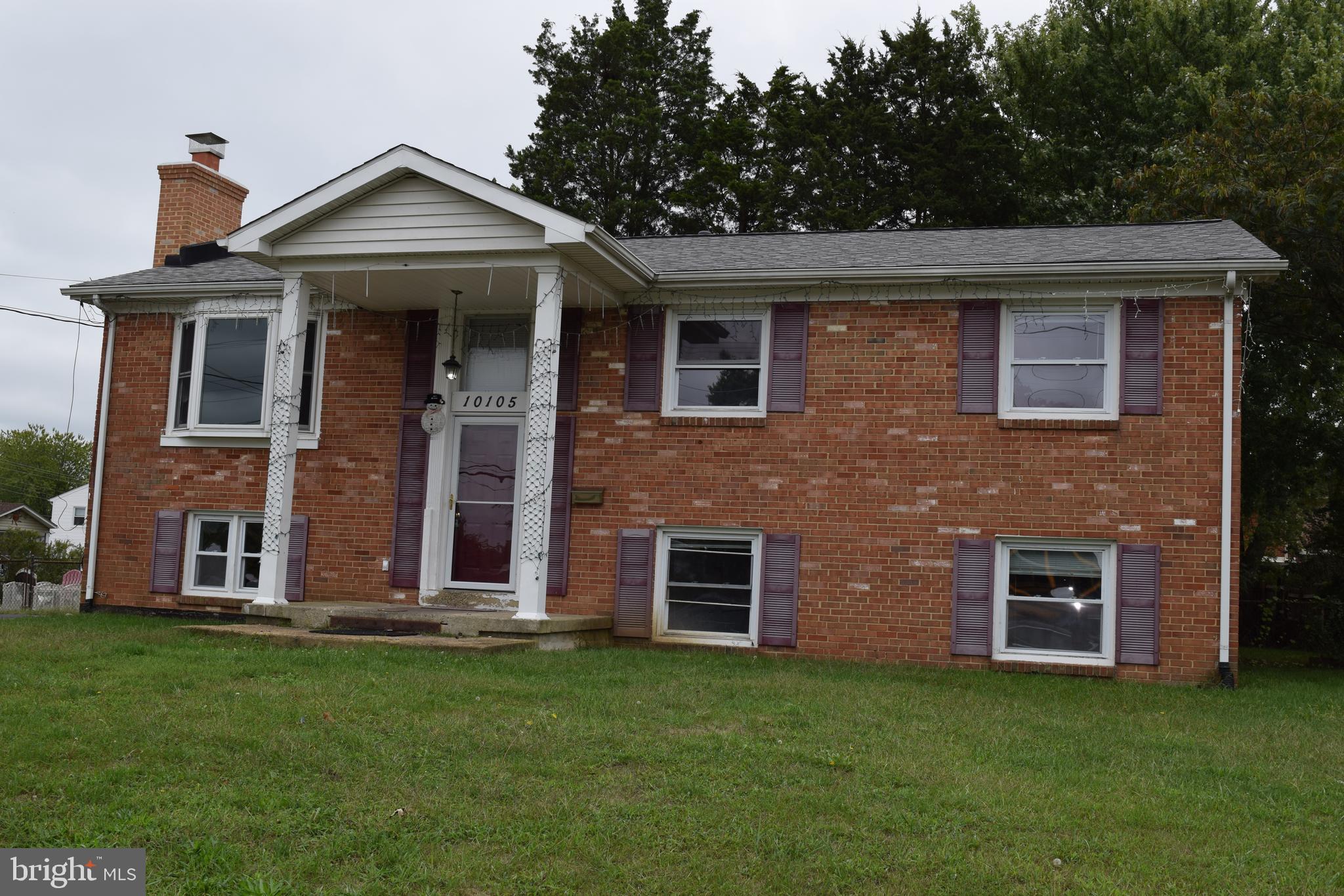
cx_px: 672
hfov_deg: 53.1
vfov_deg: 36.9
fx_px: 1344
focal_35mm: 36
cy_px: 448
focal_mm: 24
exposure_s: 1/200
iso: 100
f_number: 7.1
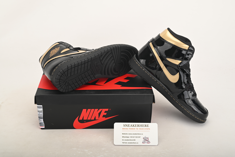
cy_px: 78
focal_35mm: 46
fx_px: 300
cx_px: 118
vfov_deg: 29.3
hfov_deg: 42.7
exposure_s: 1/200
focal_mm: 46
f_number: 11
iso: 100
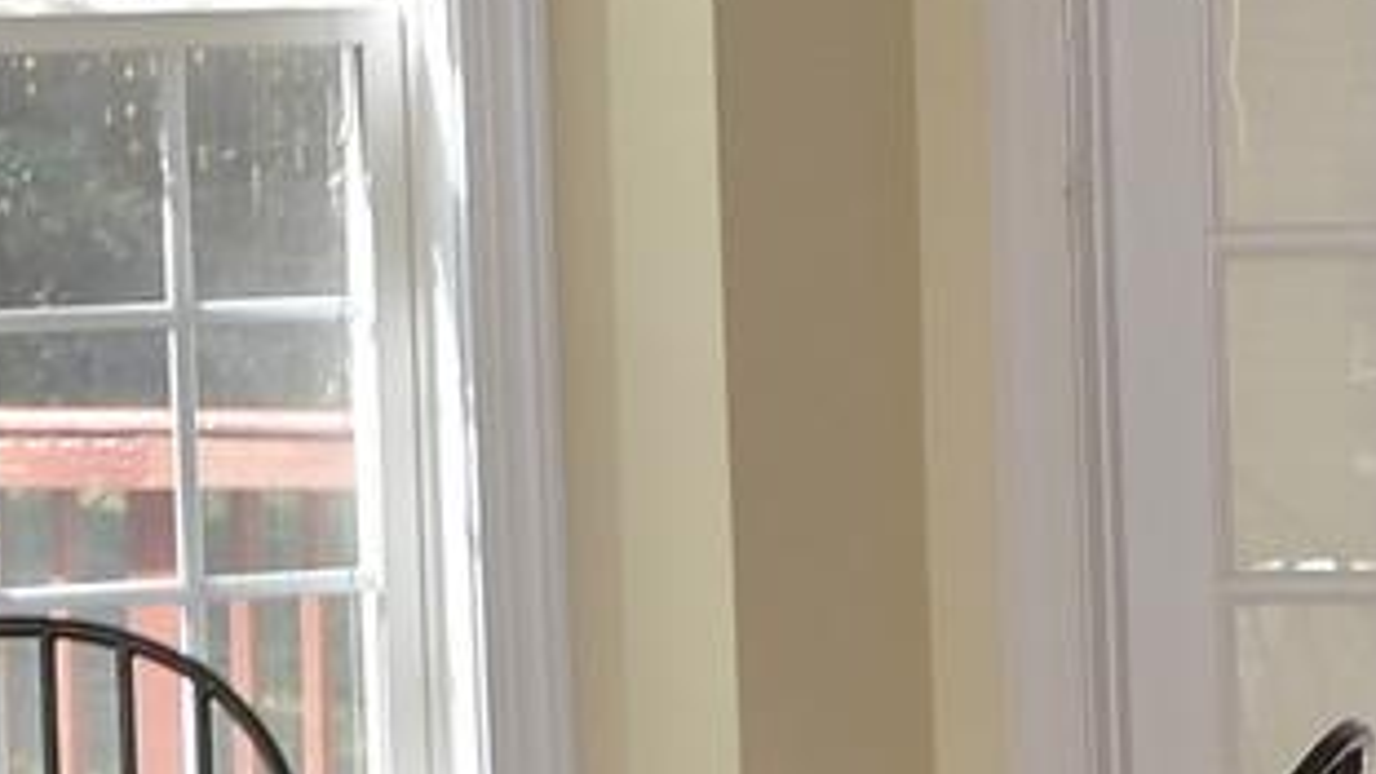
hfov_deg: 10.9
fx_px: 7168
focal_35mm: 196
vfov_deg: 6.2
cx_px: 1274
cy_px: 442
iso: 200
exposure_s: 1/100
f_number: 5
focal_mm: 19
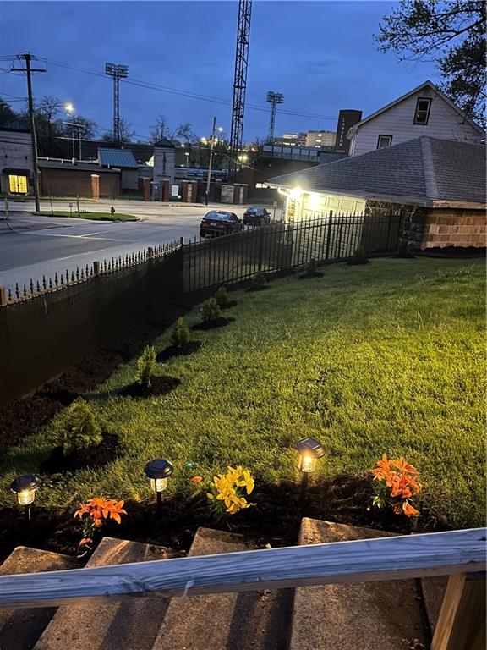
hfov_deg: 53.1
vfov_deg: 67.3
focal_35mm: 26
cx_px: 244
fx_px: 488
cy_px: 325
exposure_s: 1/11
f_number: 1.6
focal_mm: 5.1
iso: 640
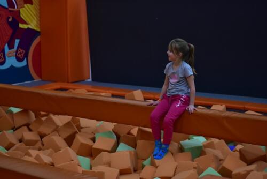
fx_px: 557
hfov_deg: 27.0
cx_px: 134
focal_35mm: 75
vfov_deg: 18.2
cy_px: 90
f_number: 1.8
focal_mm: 50
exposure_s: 1/500
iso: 1250
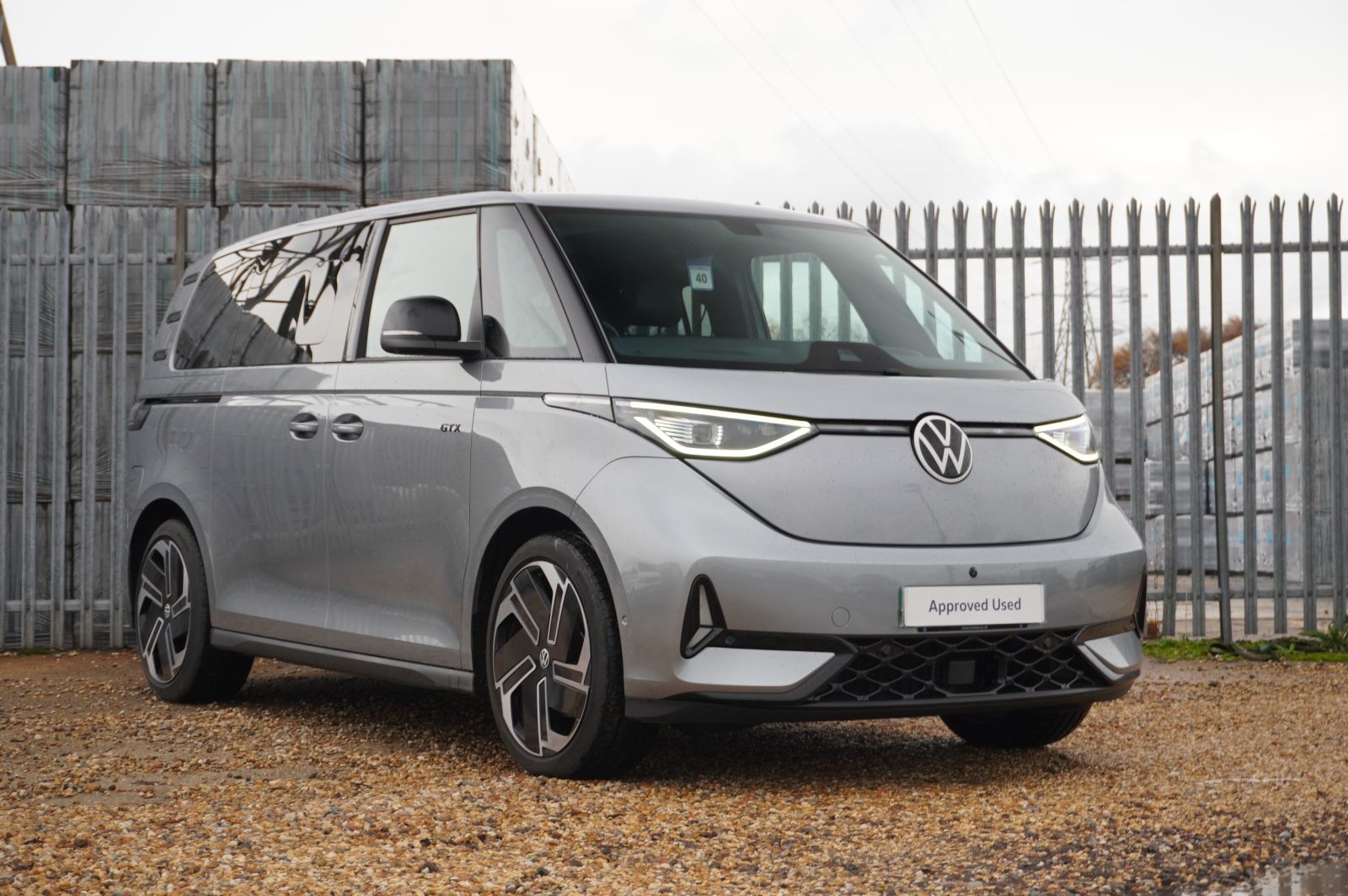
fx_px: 2301
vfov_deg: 22.0
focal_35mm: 62
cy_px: 448
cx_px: 674
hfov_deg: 32.7
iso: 200
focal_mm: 41
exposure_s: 1/80
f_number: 5.6
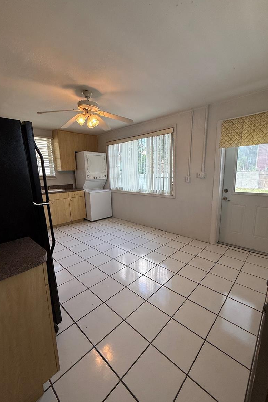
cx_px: 140
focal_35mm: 15
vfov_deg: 100.4
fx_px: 167
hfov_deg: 77.3
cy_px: 204
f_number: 2.2
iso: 64
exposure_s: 1/127
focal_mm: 2.22
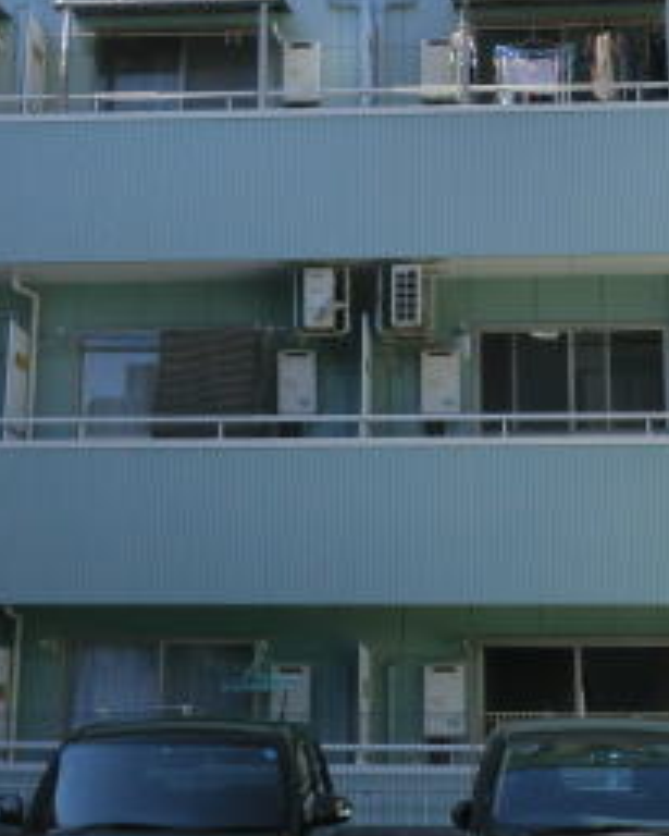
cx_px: 382
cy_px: 170
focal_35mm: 78
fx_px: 1929
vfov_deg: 24.1
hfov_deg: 19.7
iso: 50
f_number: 3.5
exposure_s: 1/400
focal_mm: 5.8
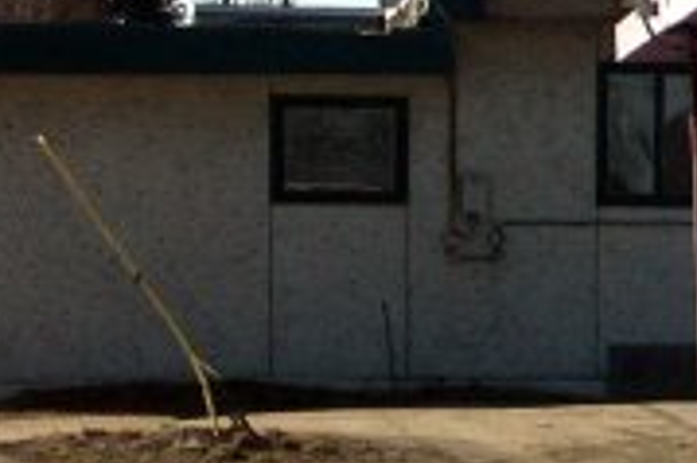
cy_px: 268
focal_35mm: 298
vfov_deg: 4.6
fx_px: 5764
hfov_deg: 6.7
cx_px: 1472
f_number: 8
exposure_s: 1/640
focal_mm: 16
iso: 100
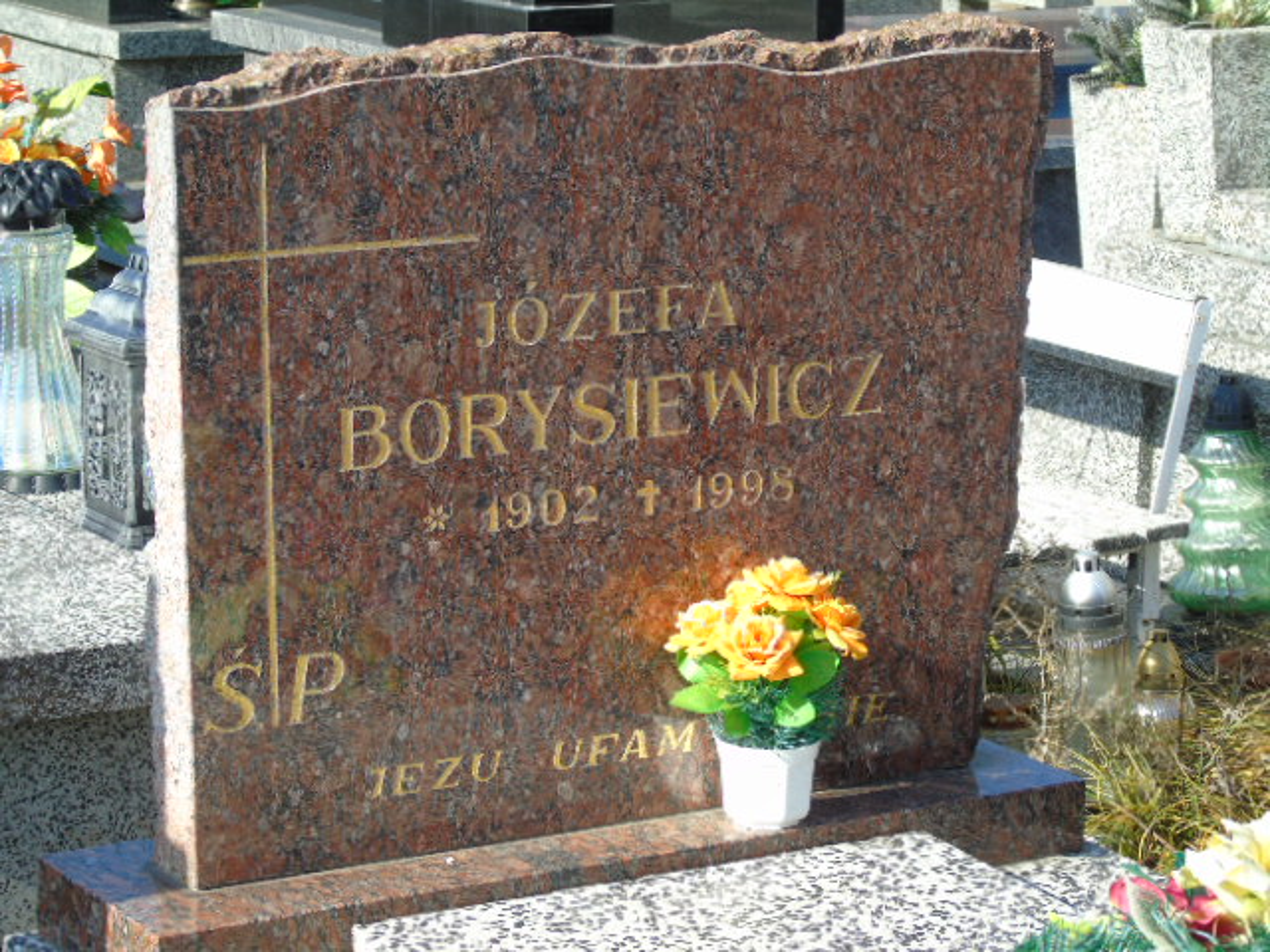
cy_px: 476
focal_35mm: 108
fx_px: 3962
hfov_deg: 18.2
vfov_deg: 13.7
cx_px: 635
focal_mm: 19
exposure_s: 1/250
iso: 80
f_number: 4.4
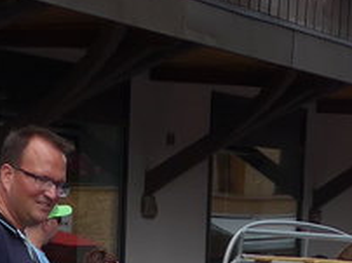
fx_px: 2478
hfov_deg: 8.1
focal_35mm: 244
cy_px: 549
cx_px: 202
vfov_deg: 5.9
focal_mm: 8.4
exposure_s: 1/800
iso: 80
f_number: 2.8
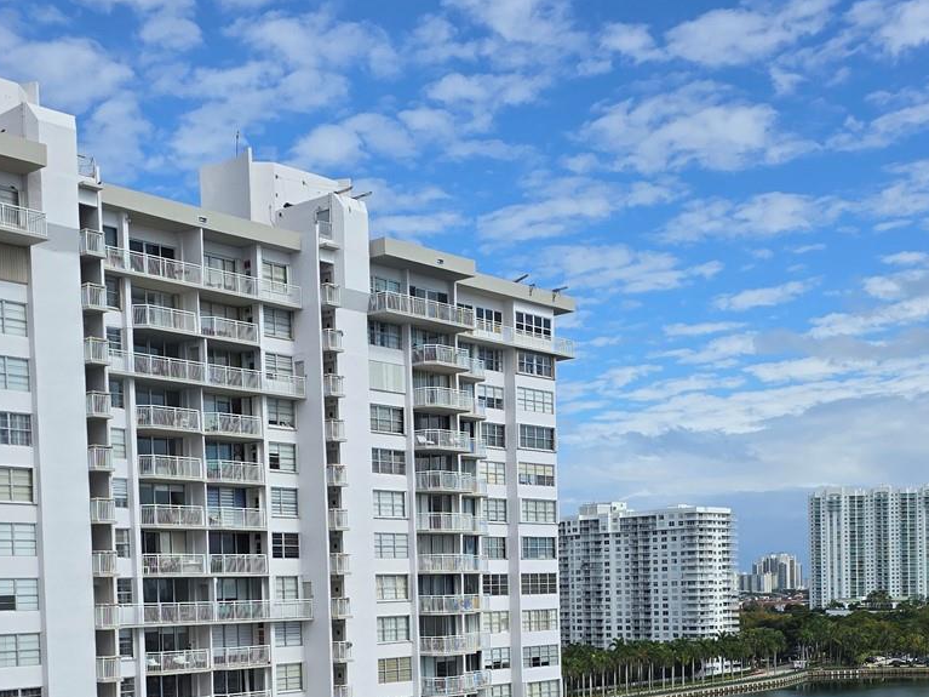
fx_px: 1288
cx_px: 454
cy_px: 647
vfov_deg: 28.9
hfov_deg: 39.7
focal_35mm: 48
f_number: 1.7
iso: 12
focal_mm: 6.3
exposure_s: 1/1111
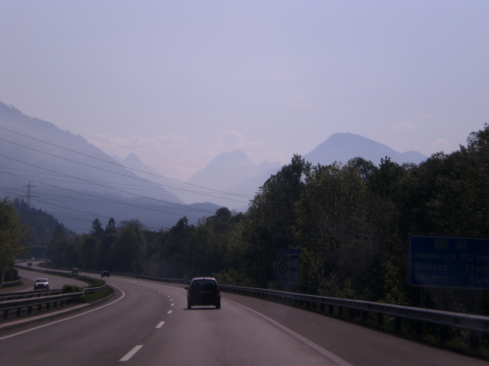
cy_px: 183
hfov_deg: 19.6
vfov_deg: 14.8
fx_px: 1413
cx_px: 244
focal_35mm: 100
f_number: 7.7
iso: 50
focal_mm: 16.51
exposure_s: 1/800
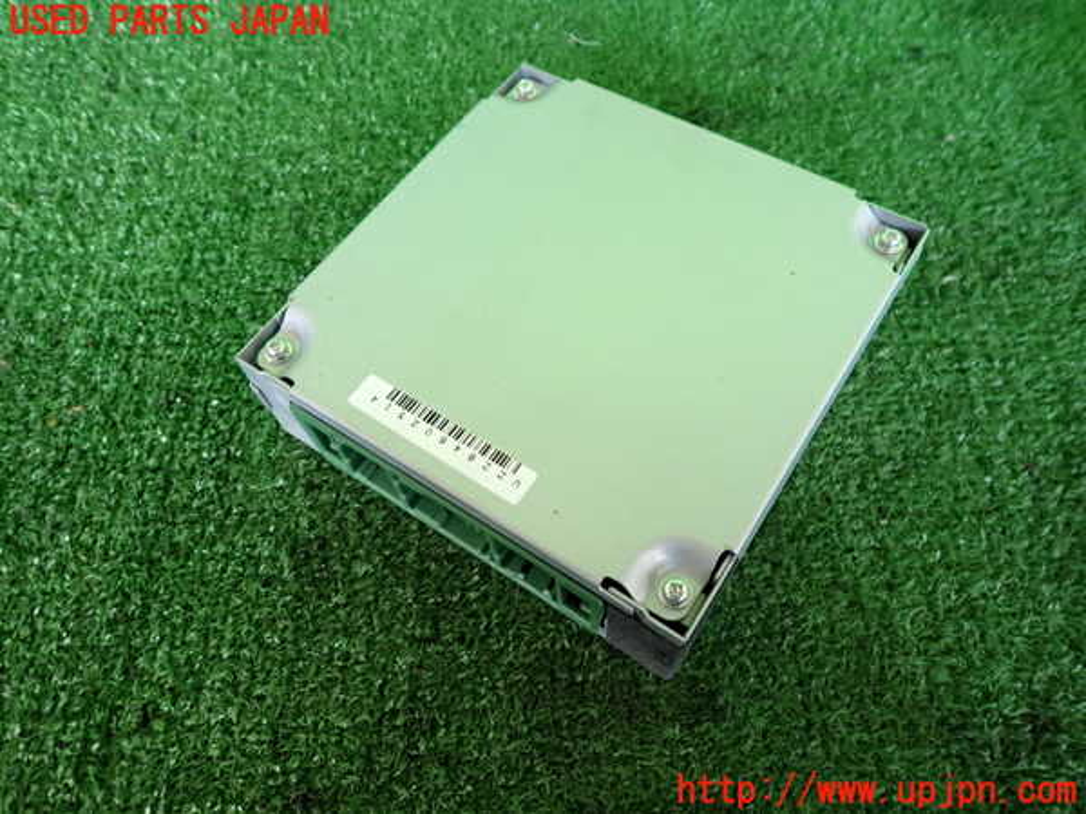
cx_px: 543
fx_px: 784
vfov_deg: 54.9
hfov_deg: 69.4
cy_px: 407
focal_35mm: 25
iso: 200
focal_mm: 4.5
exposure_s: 1/30
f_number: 2
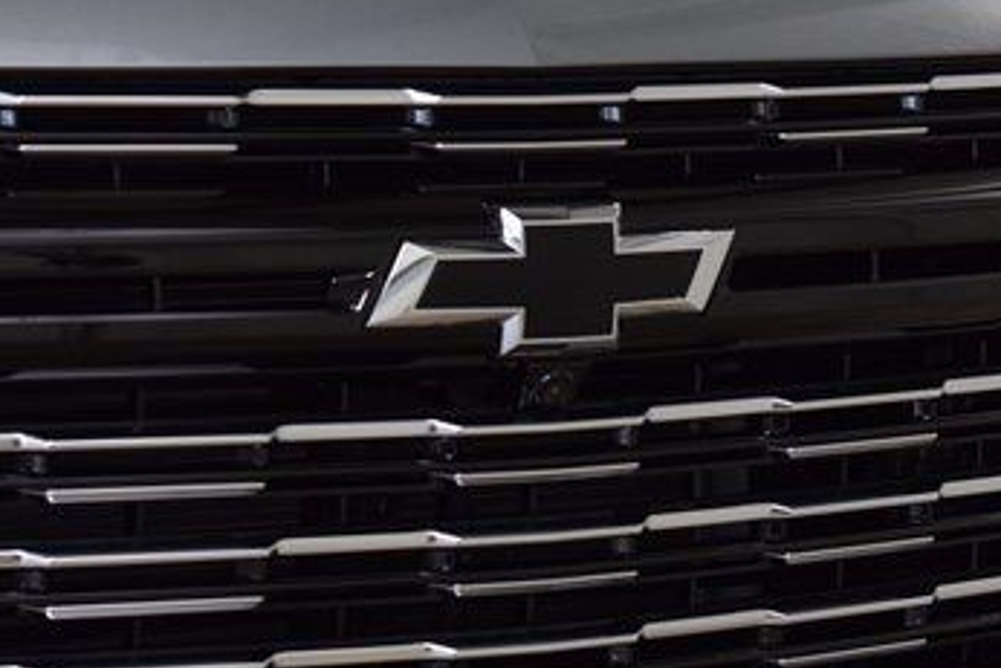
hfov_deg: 11.9
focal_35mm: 172
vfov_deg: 8.0
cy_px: 398
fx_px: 4784
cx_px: 503
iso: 1600
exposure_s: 1/125
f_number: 5
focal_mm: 62
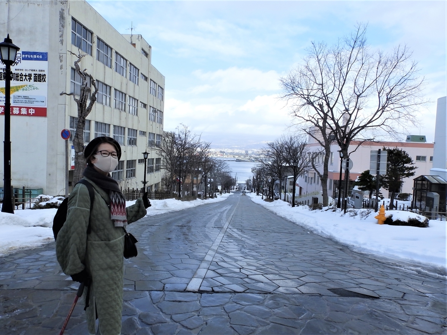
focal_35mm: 22
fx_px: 284
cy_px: 168
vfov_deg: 61.1
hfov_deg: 76.4
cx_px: 224
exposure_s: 1/500
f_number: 4.5
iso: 80
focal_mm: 4
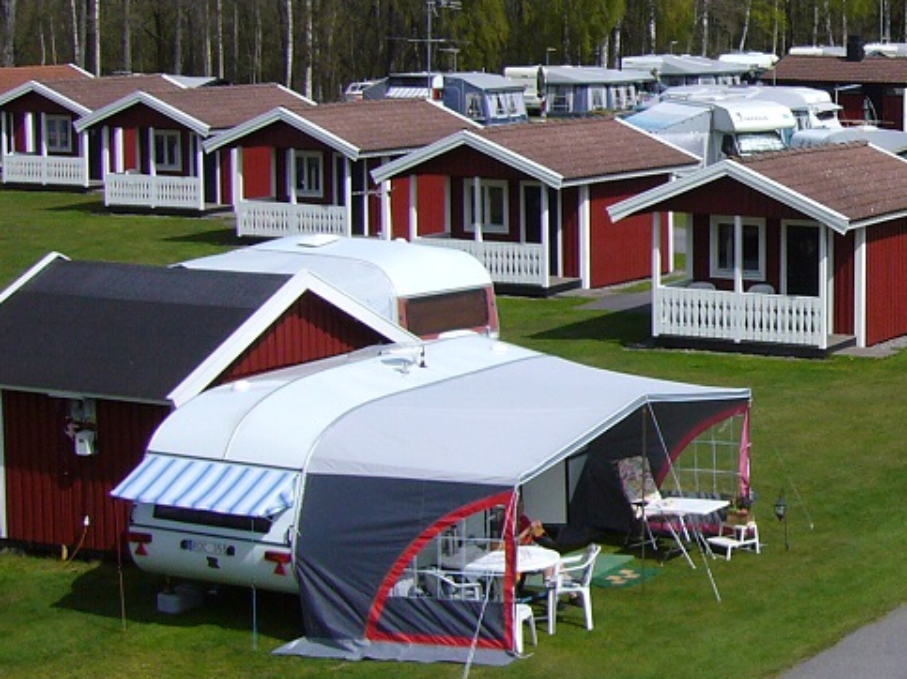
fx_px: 2279
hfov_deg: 21.2
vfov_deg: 16.9
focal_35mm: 87
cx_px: 1046
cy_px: 197
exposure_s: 1/640
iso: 100
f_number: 5.6
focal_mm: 5.8
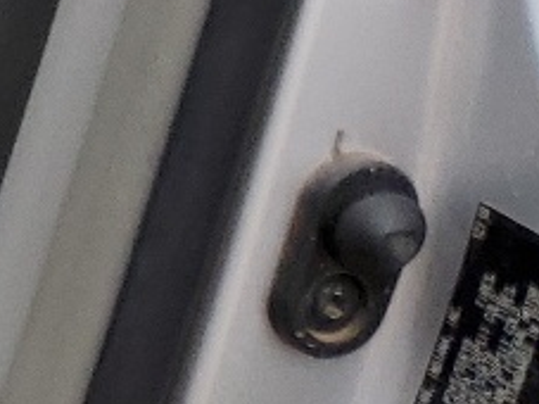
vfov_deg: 7.7
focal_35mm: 183
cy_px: -437
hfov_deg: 8.2
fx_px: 2848
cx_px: -1334
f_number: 1.5
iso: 50
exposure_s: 1/909
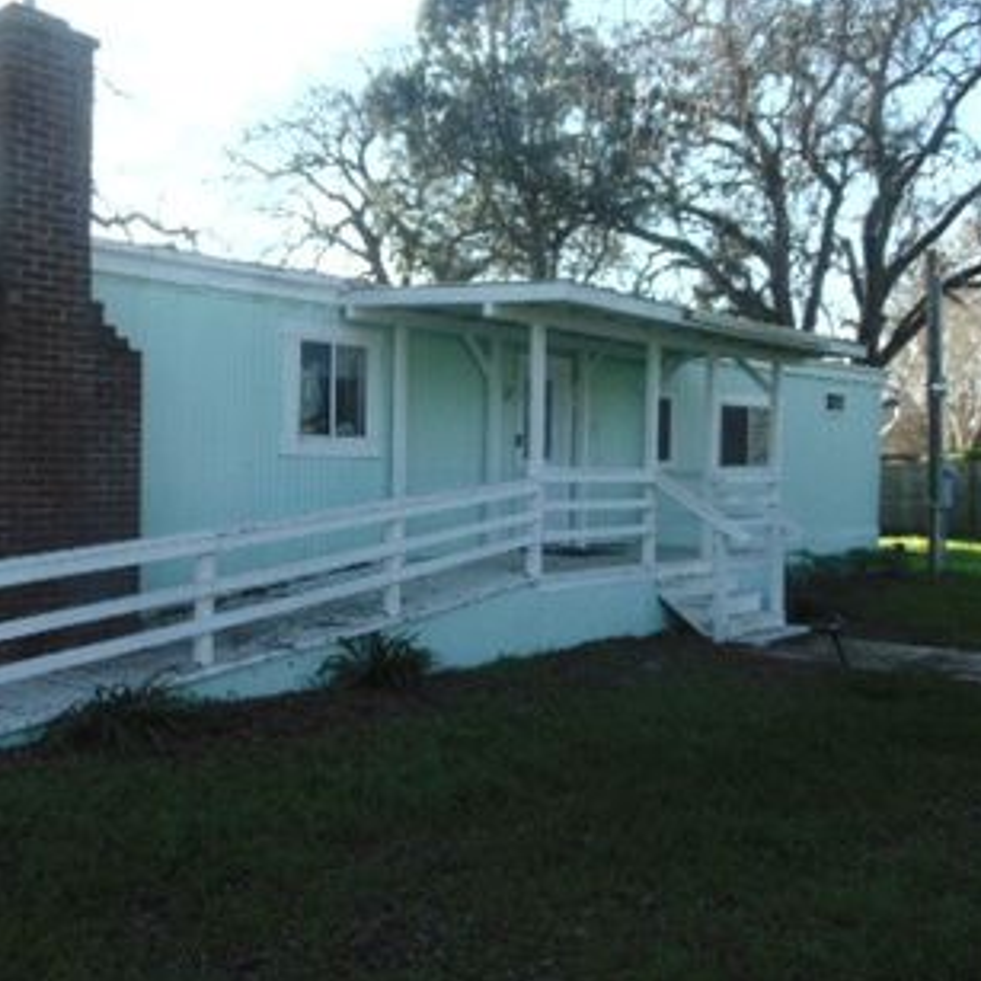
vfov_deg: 46.0
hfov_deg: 45.4
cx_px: 336
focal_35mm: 36
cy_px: 519
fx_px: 1154
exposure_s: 1/320
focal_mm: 4.5
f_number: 3
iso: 80
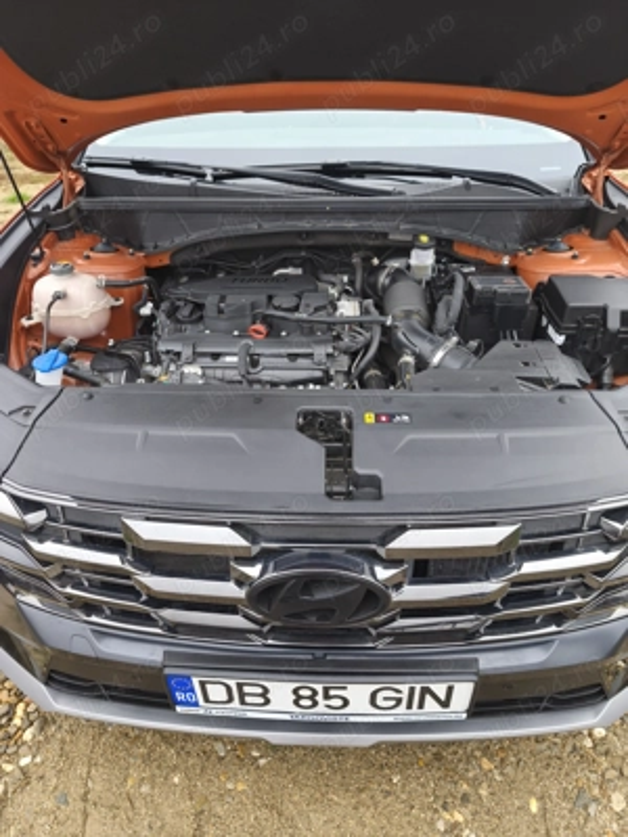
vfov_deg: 73.9
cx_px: 314
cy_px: 418
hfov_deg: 58.9
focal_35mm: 23
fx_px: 556
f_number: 1.65
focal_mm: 6.18
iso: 320
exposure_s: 1/50
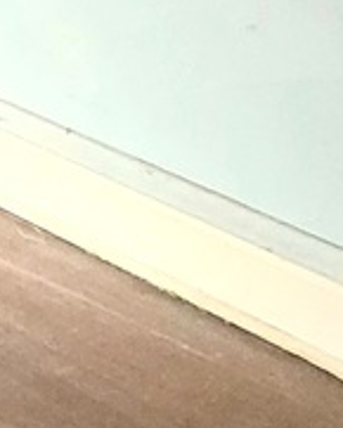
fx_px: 1281
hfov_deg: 7.2
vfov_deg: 17.8
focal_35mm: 101
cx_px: -1187
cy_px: -116
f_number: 2.2
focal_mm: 1.74
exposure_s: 1/60.2
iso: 320
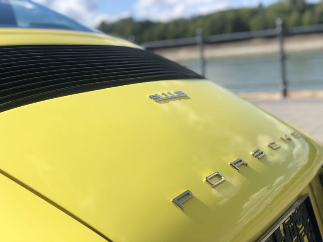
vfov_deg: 28.0
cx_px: 162
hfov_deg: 36.8
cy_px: 121
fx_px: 485
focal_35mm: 52
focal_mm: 6
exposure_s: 1/1130
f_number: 2.4
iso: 16
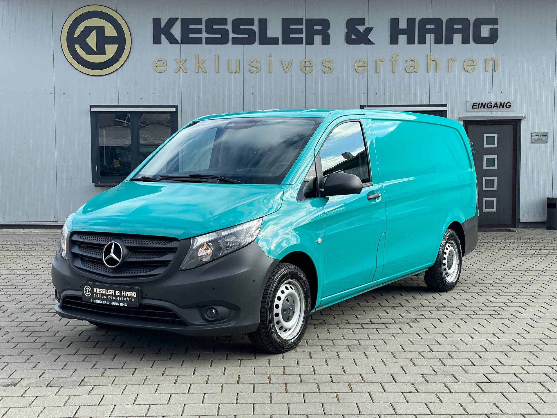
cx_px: 278
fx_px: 837
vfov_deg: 28.0
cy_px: 209
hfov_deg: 36.8
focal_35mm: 52
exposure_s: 1/510
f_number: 2
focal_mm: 6
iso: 25
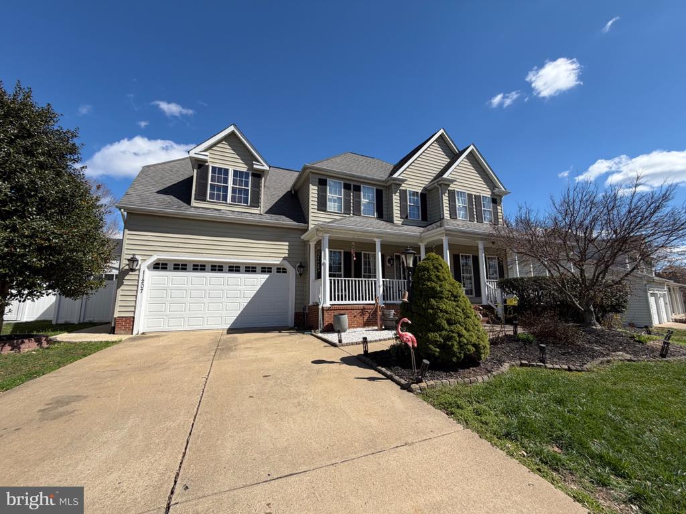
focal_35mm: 14
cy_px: 257
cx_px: 343
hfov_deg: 102.1
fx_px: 277
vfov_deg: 85.7
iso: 20
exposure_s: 1/901
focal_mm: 2.22
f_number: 2.2
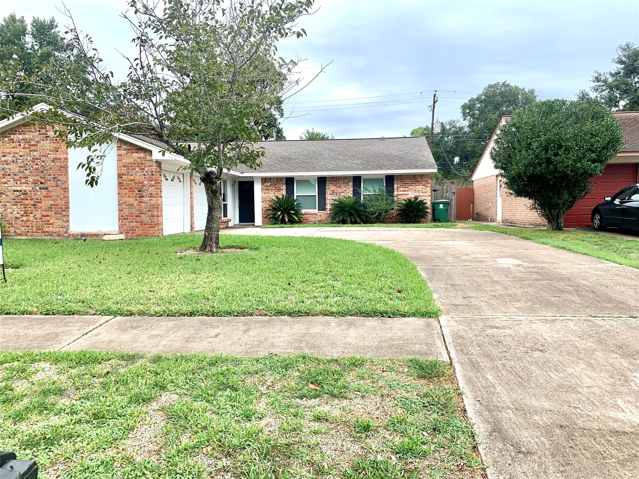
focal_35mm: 26
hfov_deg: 67.3
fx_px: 480
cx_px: 320
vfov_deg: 53.1
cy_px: 240
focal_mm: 4.25
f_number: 1.8
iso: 25
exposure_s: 1/673
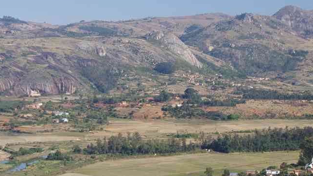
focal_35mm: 104
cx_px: 240
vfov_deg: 11.6
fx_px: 863
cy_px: 115
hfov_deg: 20.4
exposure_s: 1/80
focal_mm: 42.5
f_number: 10
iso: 200
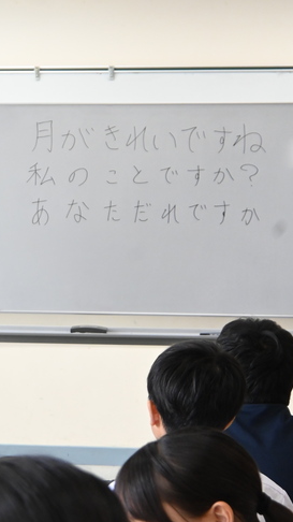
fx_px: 1645
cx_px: -25
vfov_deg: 18.0
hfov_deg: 10.1
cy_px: 263
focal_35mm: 119
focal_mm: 50
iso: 2200
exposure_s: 1/125
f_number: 6.3
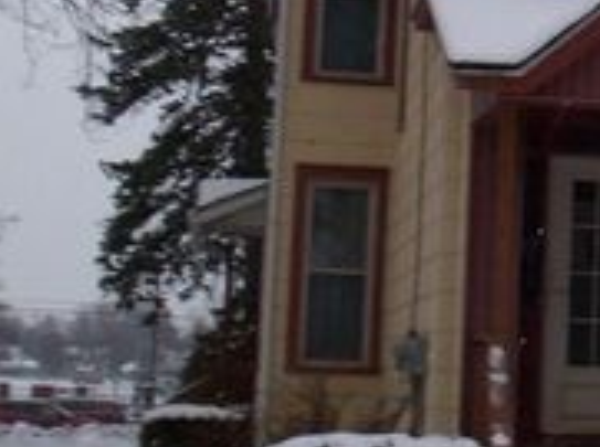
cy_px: 104
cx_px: 719
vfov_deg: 13.6
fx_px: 1868
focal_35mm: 108
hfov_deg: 17.4
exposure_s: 1/60
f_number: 3.9
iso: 125
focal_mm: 6.4
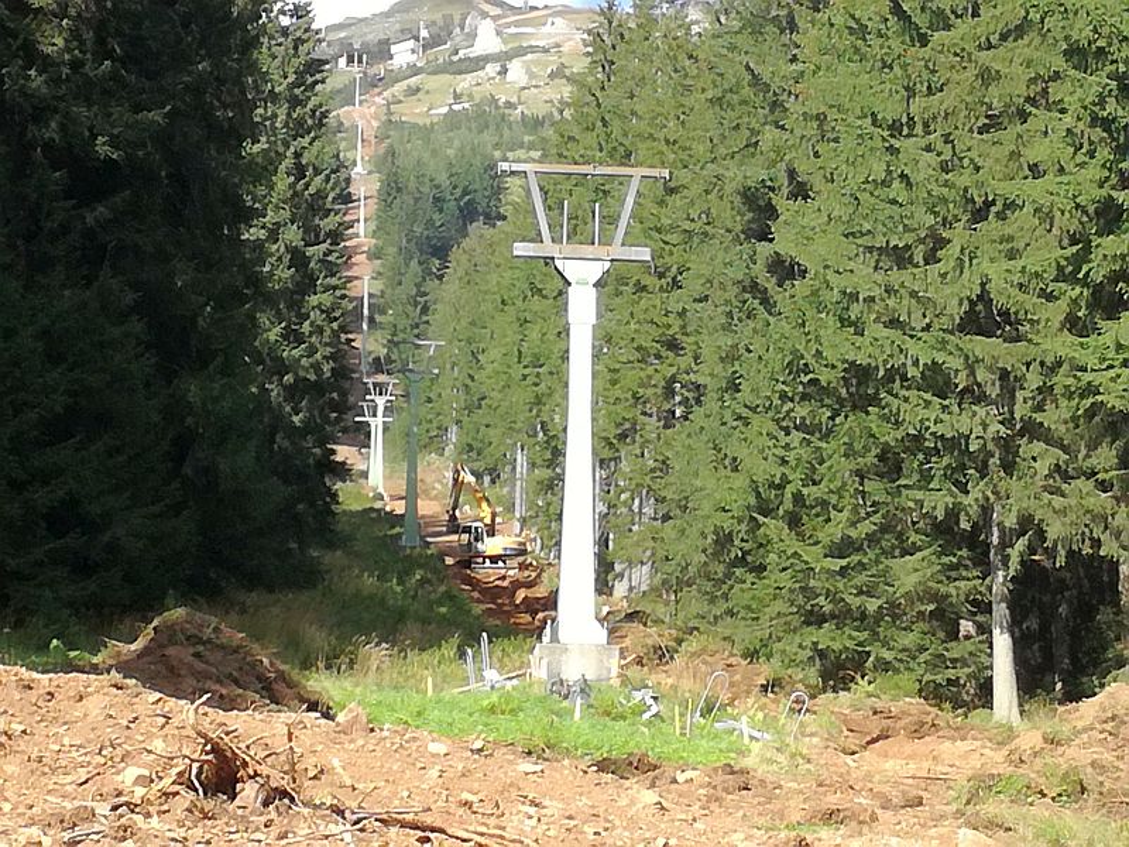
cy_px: 424
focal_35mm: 108
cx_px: 564
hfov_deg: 18.2
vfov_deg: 13.7
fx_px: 3522
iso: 50
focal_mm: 3.79
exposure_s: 1/454
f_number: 2
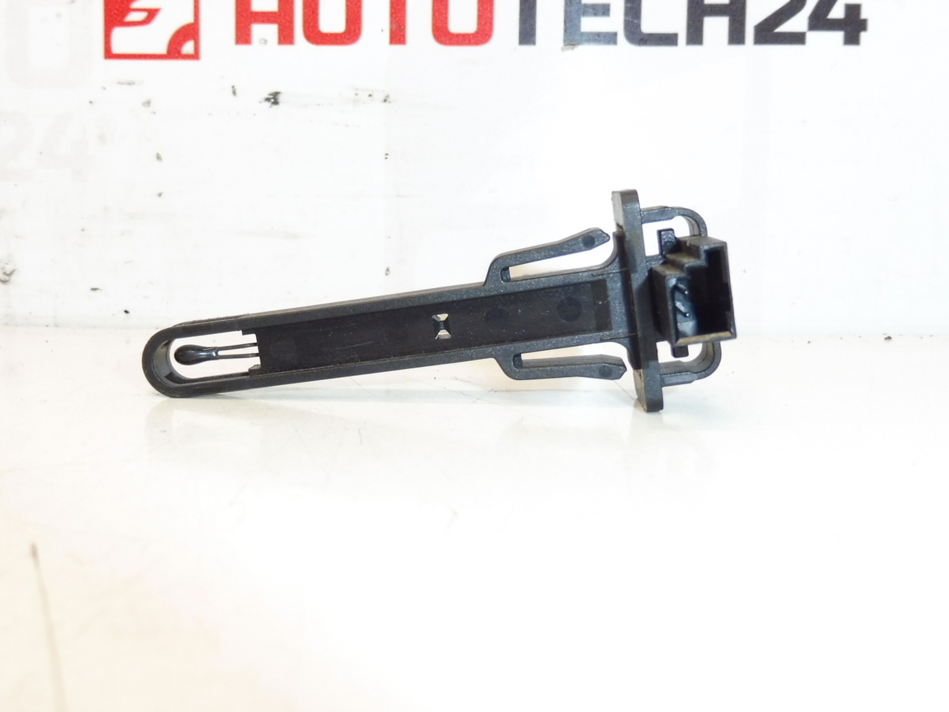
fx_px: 960
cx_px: 430
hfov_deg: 52.5
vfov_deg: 40.7
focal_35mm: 35
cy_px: 331
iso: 200
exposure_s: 1/160
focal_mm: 4.3
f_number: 3.5
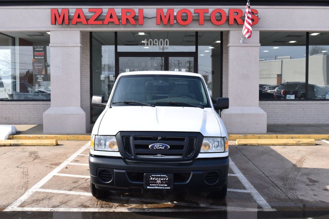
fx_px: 411
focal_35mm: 45
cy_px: 110
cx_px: 164
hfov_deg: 43.6
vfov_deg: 29.8
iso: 200
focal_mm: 30
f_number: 8
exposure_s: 1/320
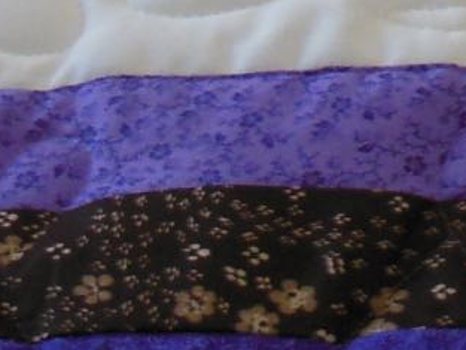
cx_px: 722
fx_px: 4821
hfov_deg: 5.5
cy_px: -372
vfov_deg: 4.1
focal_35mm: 358
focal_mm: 12.4
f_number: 5.2
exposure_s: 1/15
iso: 400
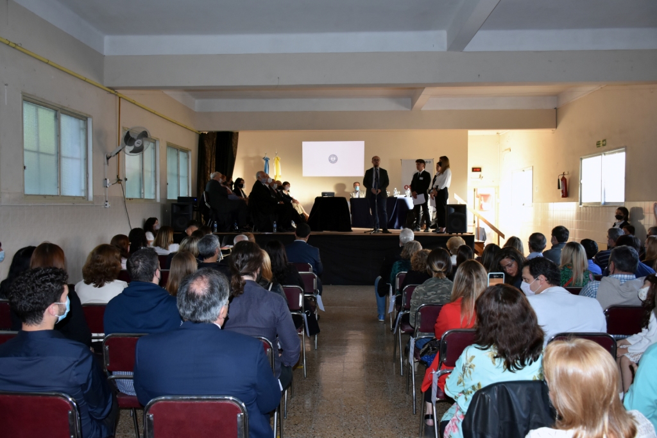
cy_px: 219
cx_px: 328
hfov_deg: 61.9
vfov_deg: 43.6
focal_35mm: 30
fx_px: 548
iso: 800
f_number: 5
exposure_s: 1/80
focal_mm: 20
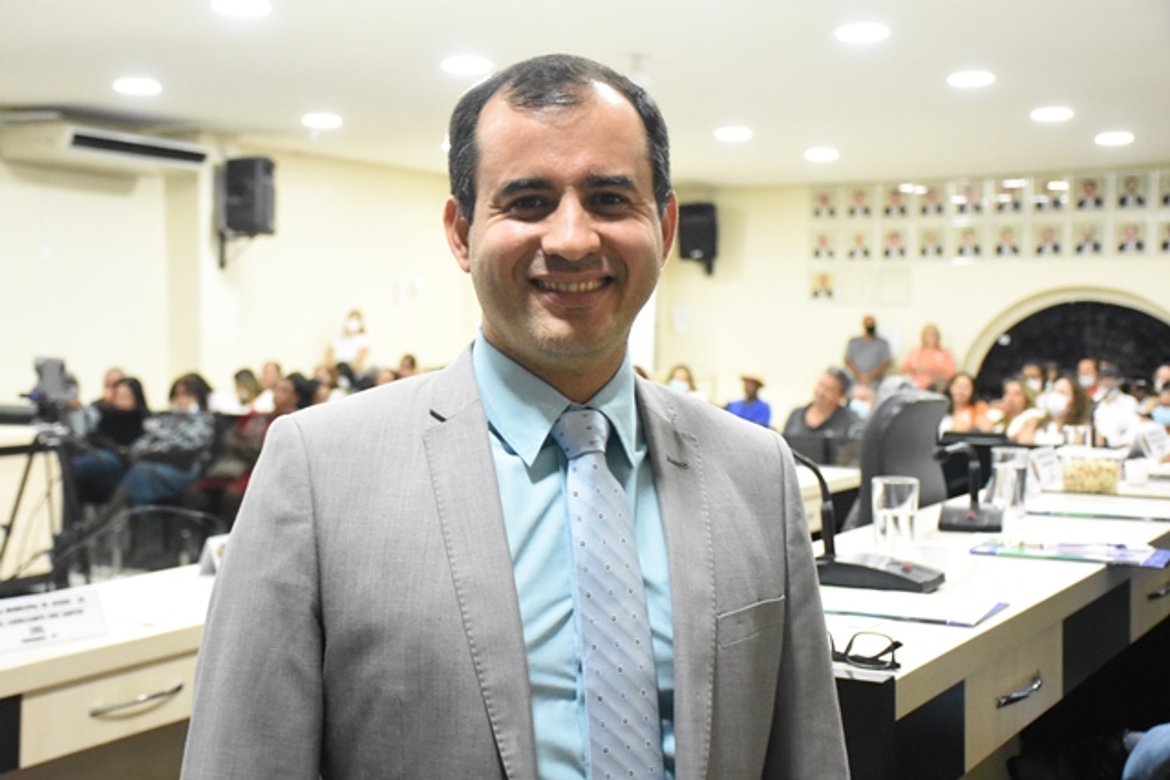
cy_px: 390
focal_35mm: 52
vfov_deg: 25.8
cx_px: 585
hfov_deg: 37.8
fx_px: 1707
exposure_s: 1/80
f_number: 4.2
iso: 6400
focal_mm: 35
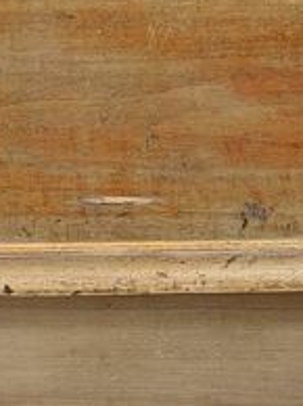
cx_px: 92
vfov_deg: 14.0
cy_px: 668
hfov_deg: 11.4
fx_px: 1509
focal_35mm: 129
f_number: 1.8
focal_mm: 5.23
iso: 25
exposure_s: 1/144
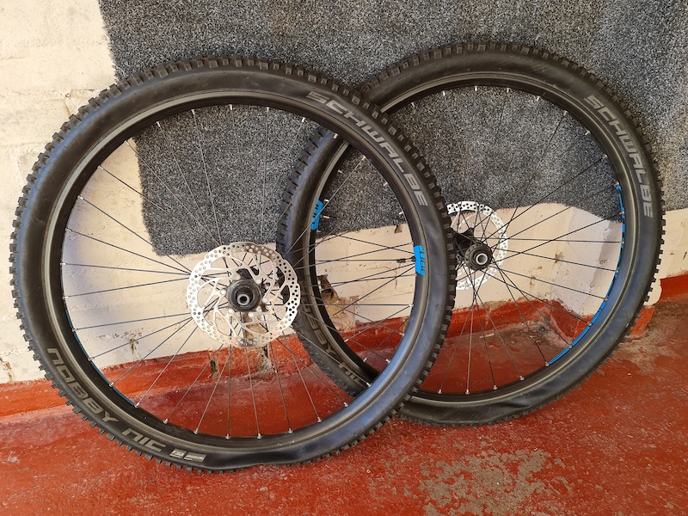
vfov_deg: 54.9
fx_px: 497
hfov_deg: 69.4
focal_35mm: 25
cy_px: 258
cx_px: 344
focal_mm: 7
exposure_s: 1/100
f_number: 1.8
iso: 50
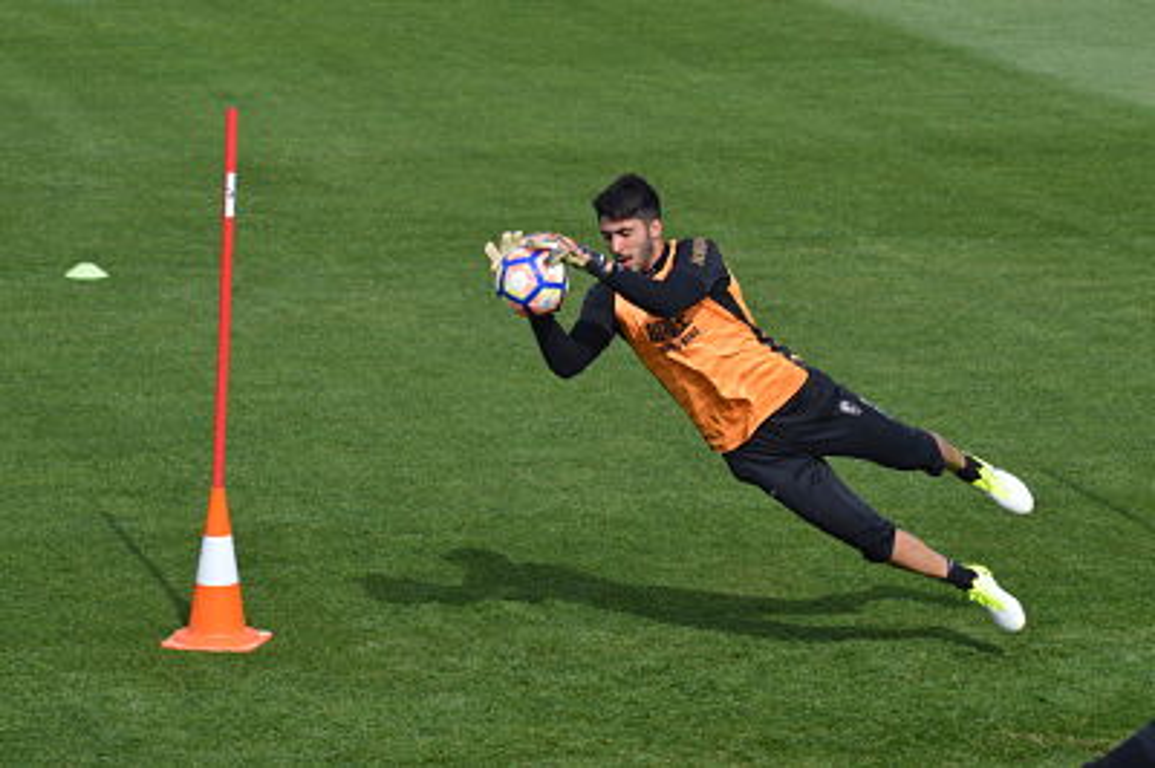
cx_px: 578
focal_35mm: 183
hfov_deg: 11.2
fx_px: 5866
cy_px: 384
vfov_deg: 7.5
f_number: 5.6
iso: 110
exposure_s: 1/500
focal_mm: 122
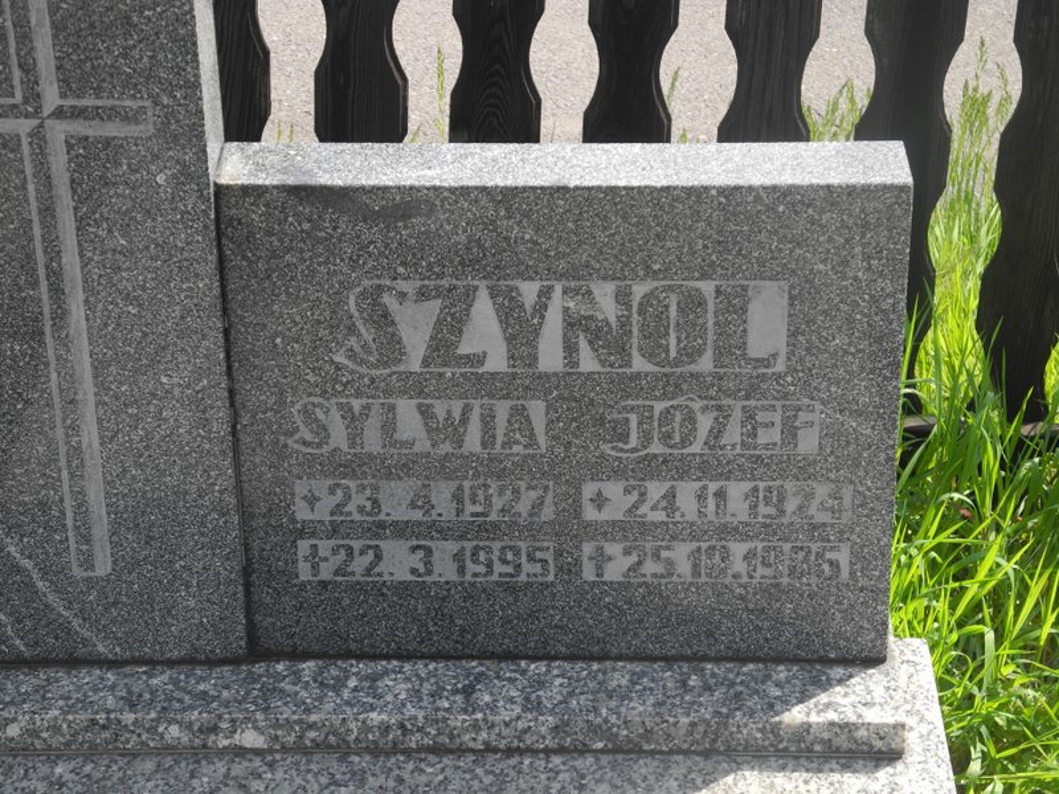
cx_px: 530
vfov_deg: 15.7
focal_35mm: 94
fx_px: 2876
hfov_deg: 20.9
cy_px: 397
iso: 100
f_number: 4.5
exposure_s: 1/320
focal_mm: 20.1
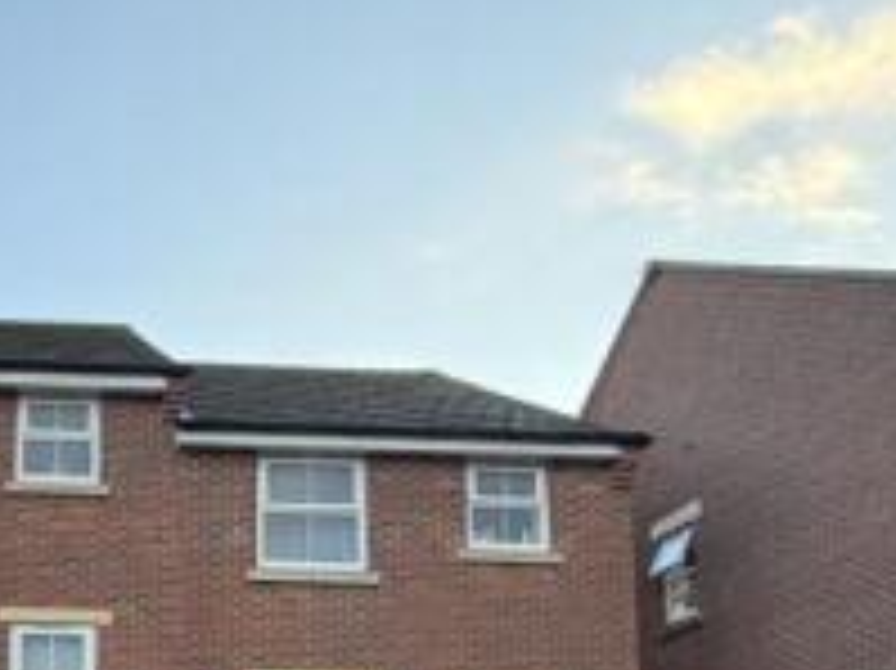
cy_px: 785
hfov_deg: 40.1
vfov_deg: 30.4
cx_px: -2
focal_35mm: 41
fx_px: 1061
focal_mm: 2.22
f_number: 2.2
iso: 50
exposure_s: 1/134
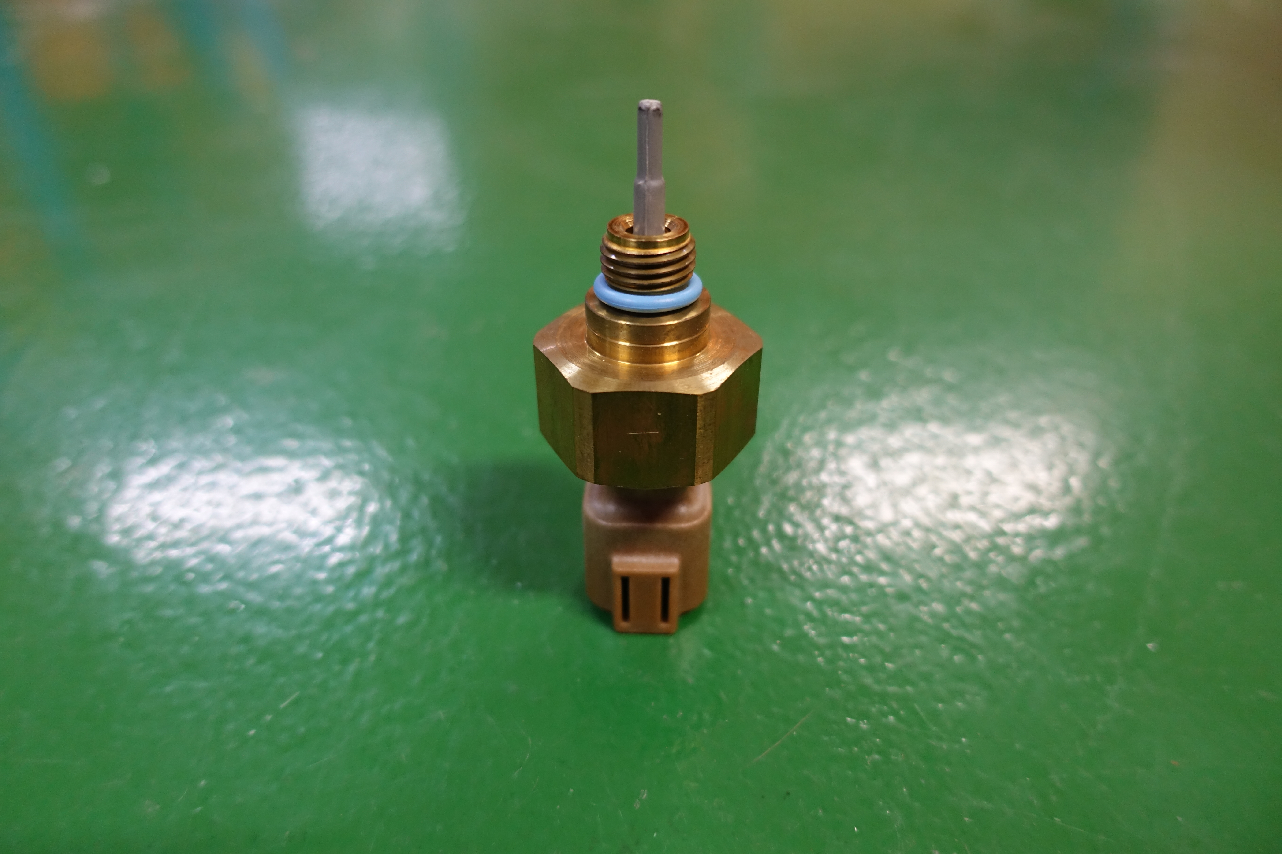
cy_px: 427
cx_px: 641
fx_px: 855
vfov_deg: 53.1
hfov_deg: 73.7
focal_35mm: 24
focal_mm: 8.8
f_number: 1.8
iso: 500
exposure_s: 1/30
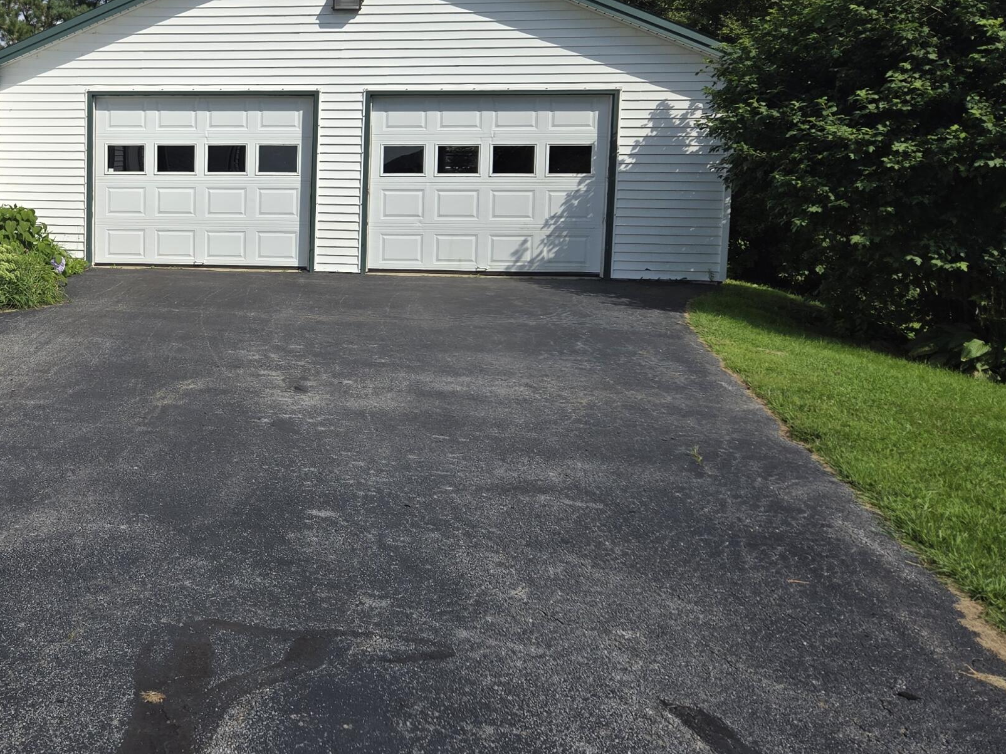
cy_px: 270
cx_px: 126
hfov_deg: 40.9
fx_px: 1249
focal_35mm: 43
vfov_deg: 33.4
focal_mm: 5.4
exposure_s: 1/2410
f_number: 1.8
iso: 25
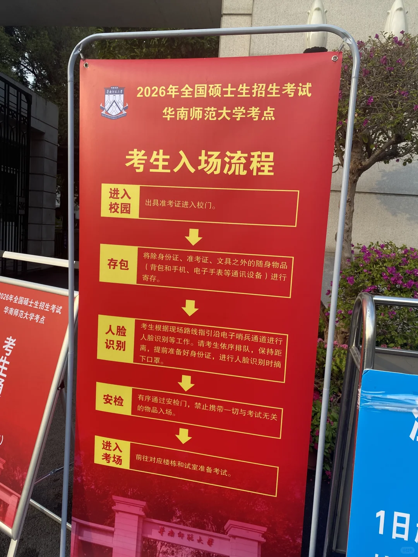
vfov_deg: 67.3
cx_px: 209
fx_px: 419
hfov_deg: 53.1
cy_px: 278
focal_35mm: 26
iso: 32
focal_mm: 4.25
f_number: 1.8
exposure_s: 1/576
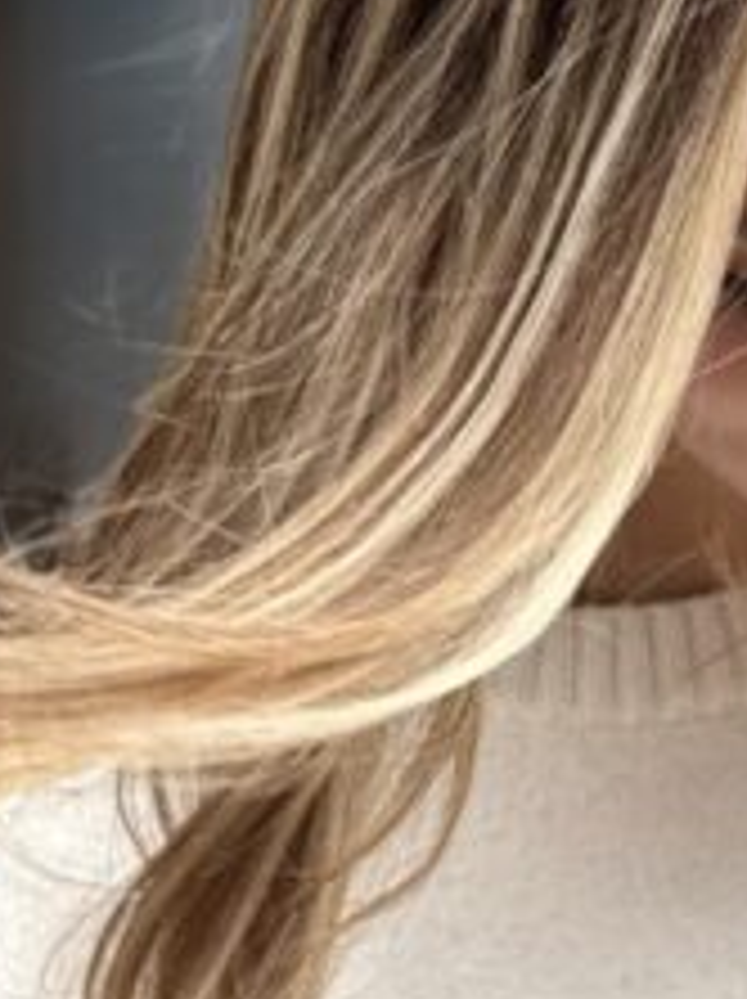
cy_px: 1674
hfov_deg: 3.4
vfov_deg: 4.5
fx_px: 12483
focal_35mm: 433
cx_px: 999
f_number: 2.8
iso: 50
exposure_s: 1/459
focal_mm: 15.66
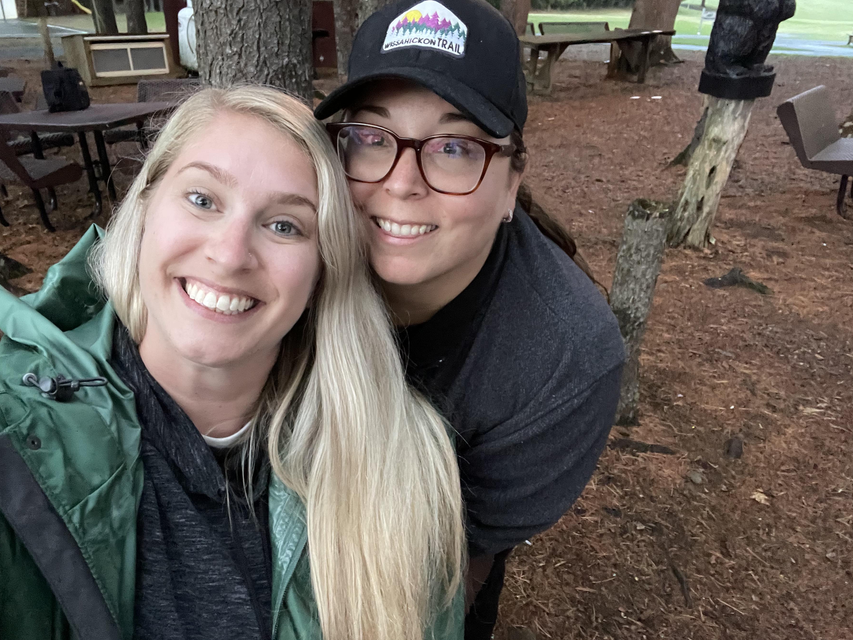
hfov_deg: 67.3
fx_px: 641
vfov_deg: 53.0
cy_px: 331
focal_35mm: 26
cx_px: 416
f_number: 2.2
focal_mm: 2.71
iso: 800
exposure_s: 1/24
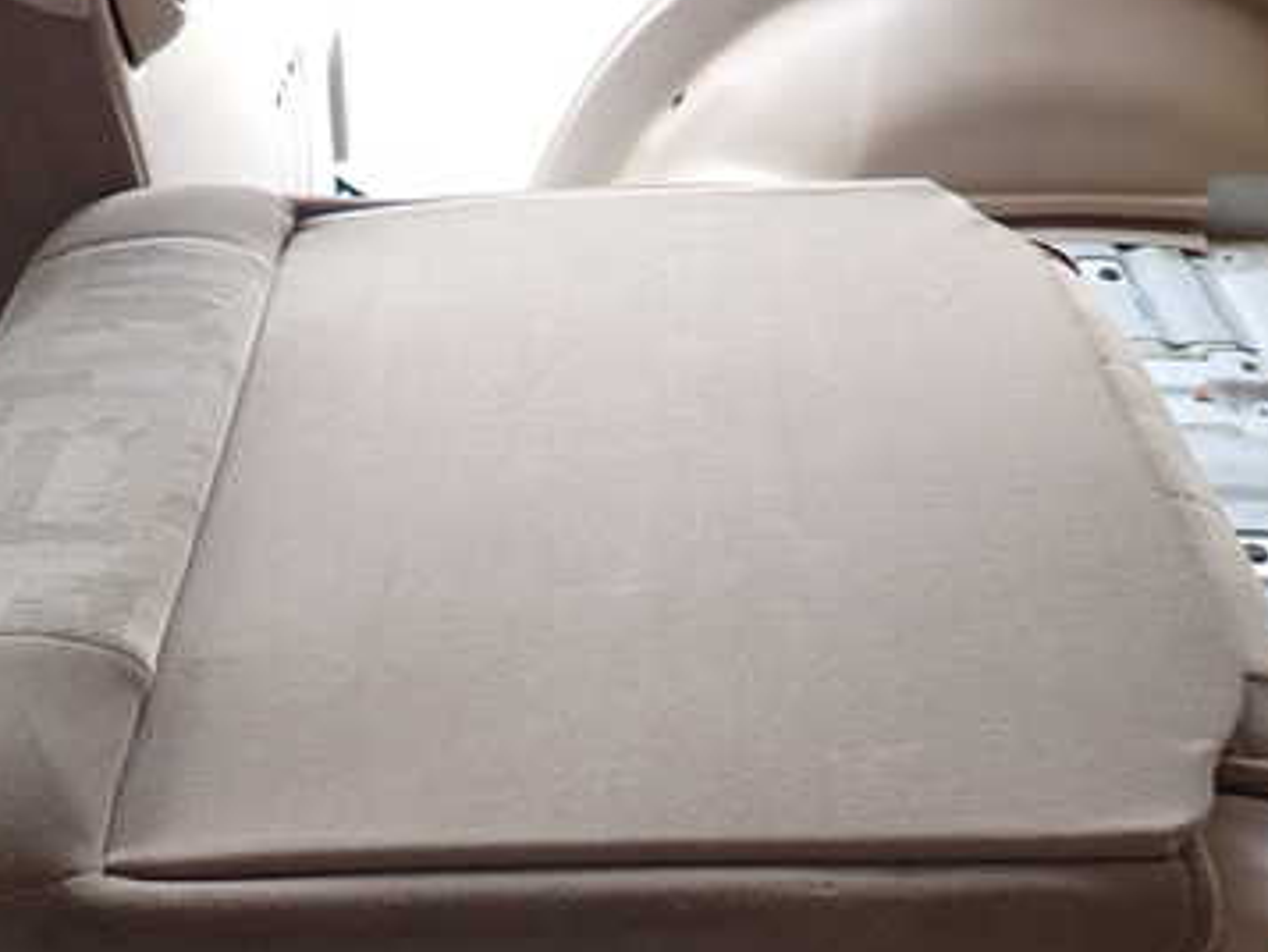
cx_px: 511
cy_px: 714
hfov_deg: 44.6
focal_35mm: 42
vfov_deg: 33.7
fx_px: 1539
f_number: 2
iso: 160
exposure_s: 1/60
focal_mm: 4.5
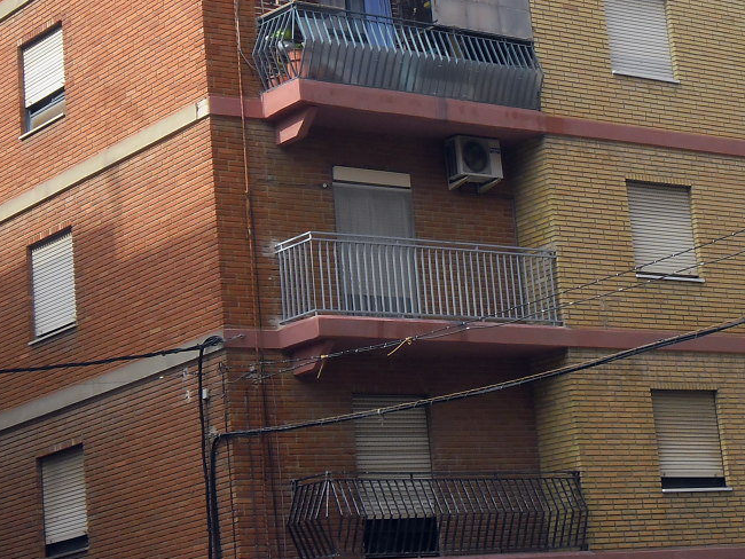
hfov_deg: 20.2
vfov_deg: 15.3
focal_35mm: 96
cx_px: 598
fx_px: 2067
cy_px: 119
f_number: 5
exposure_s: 1/279
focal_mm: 9.3
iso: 80
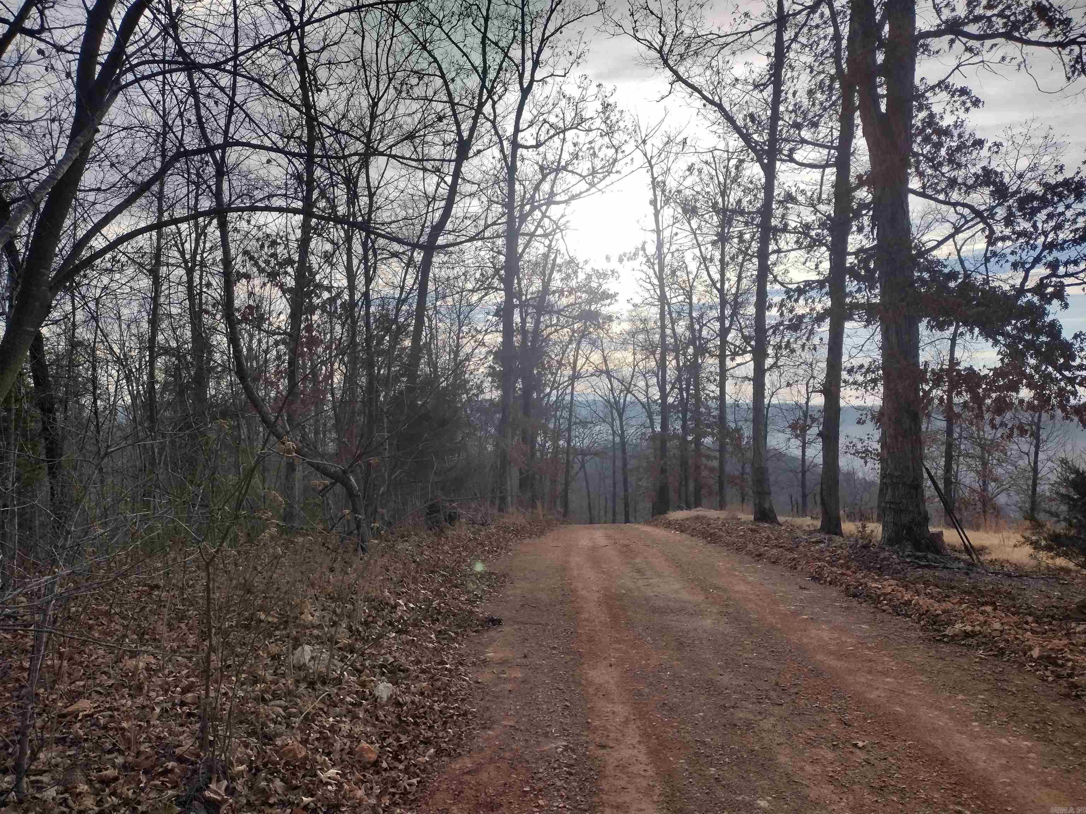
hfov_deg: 65.3
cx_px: 543
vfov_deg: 51.4
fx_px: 847
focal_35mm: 27
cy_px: 407
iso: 100
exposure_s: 1/2419
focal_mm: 4.71
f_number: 1.7
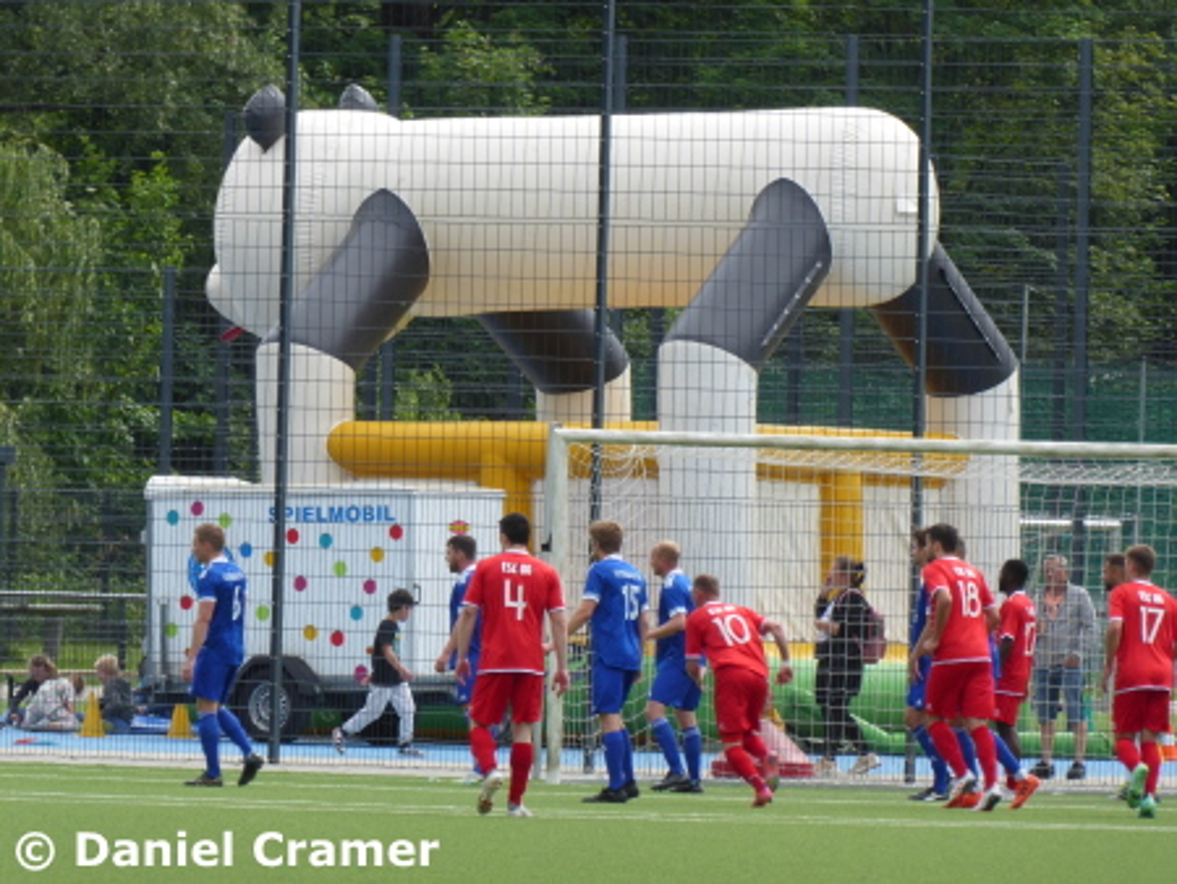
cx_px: 588
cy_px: 442
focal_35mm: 465
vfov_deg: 3.2
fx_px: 15819
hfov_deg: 4.3
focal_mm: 83.4
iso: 80
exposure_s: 1/160
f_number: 6
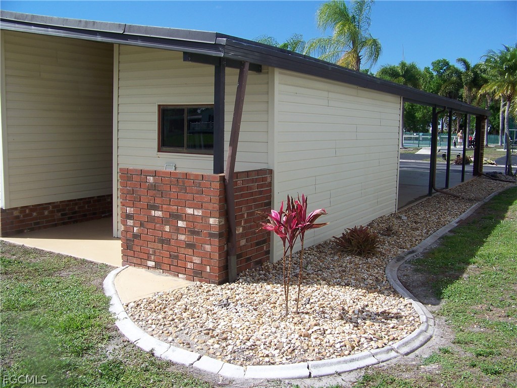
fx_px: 538
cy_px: 194
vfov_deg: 39.7
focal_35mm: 36
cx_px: 258
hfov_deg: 51.4
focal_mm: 5.85
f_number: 4
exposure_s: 1/500
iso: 64
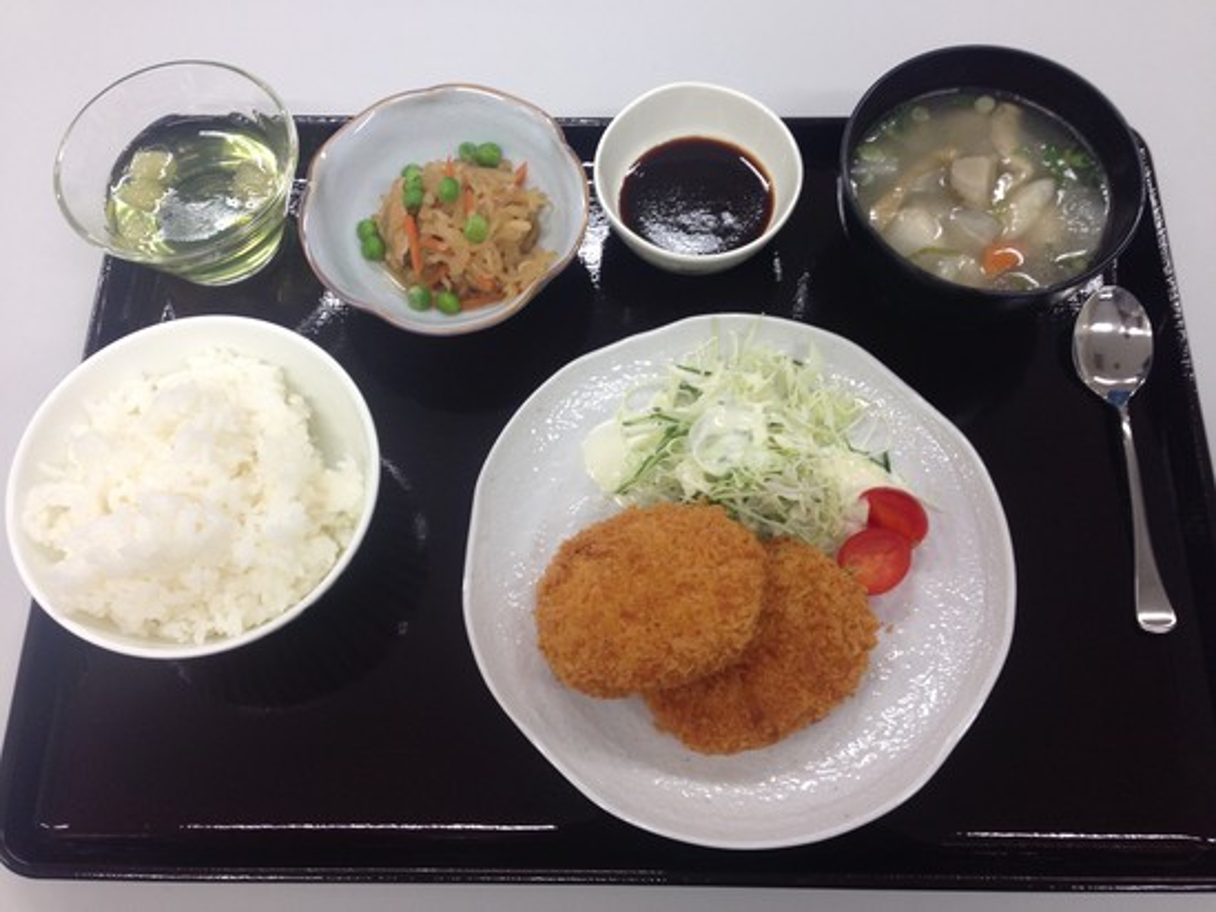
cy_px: 456
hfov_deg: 55.3
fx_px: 1159
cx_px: 608
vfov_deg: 43.0
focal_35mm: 33
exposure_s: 1/30
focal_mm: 4.12
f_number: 2.4
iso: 50
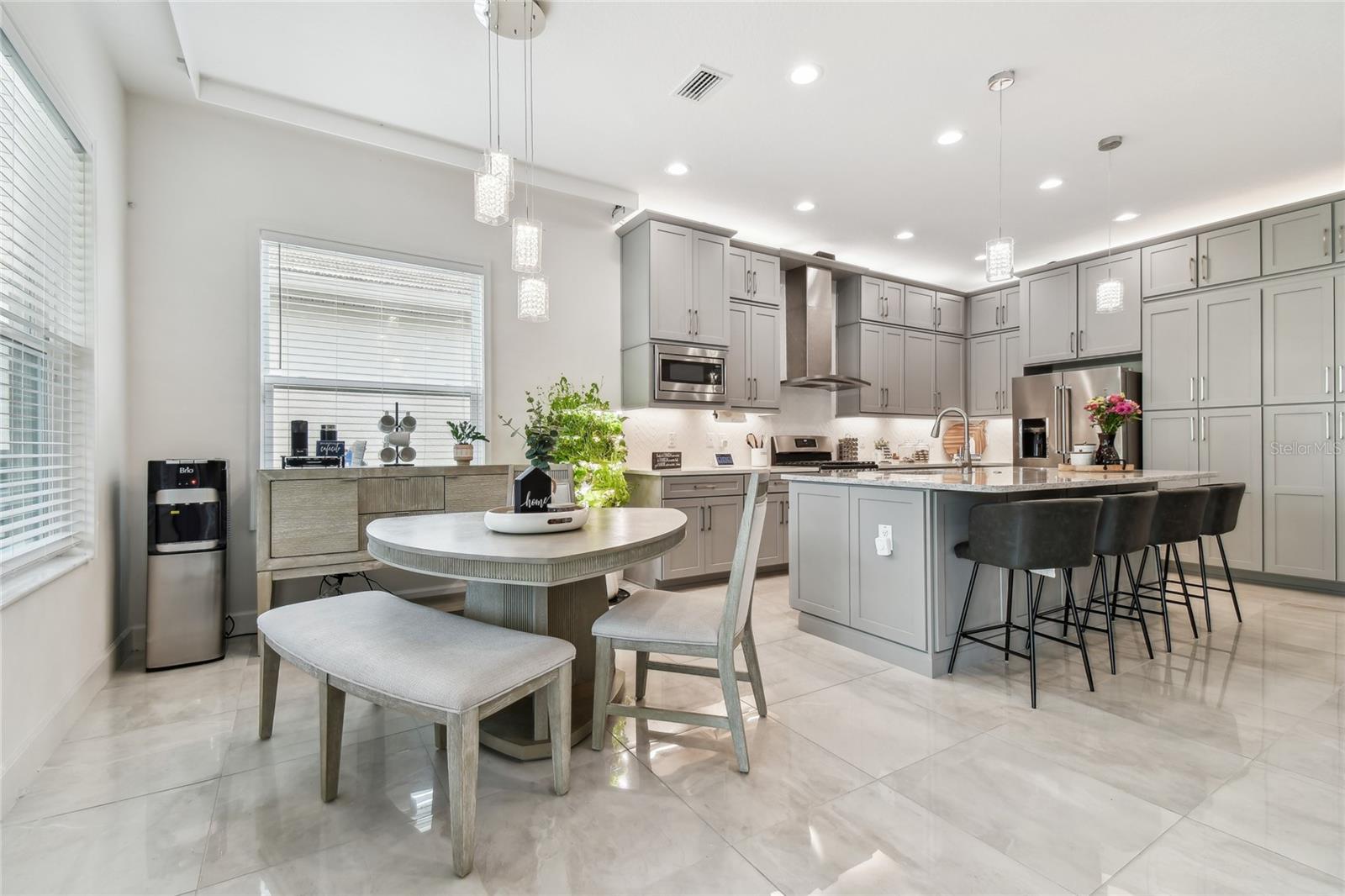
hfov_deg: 100.4
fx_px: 560
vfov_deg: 77.3
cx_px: 672
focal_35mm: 15
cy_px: 448
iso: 100
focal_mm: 10
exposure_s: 1/8
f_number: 7.1
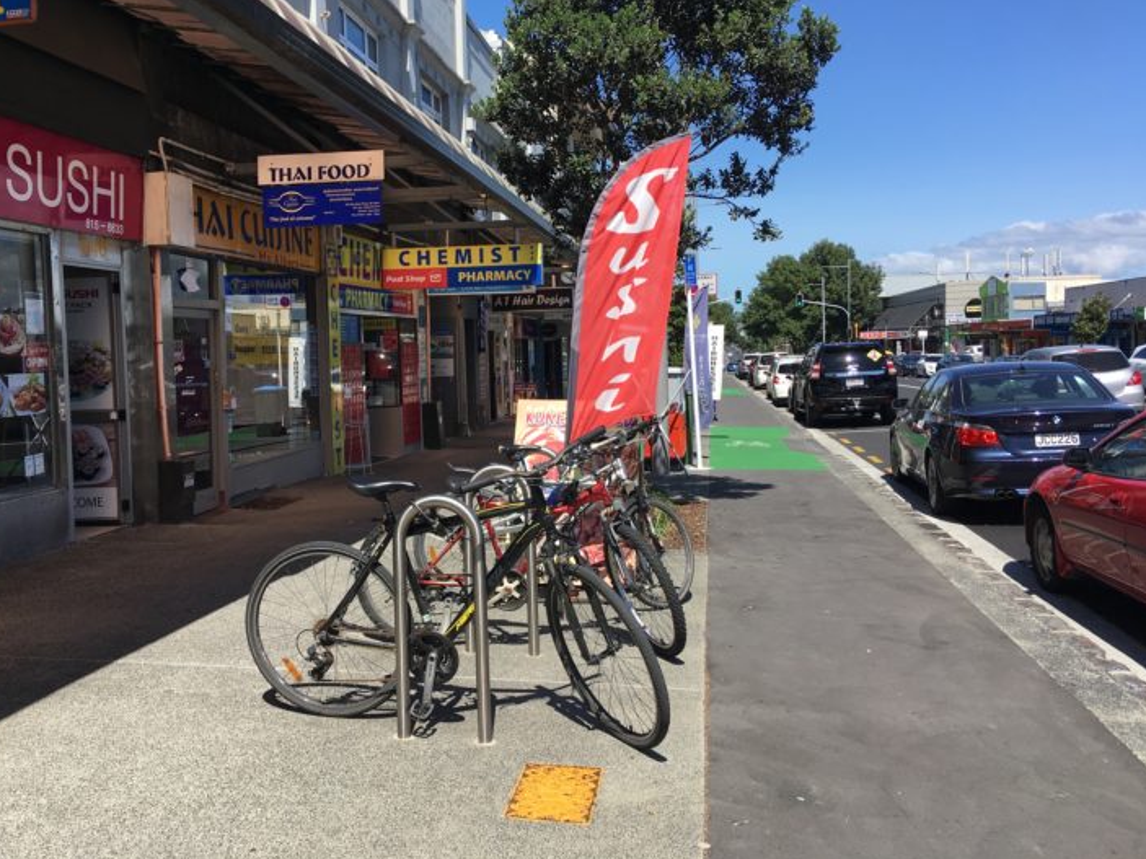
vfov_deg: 42.9
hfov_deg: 55.2
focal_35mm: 33
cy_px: 378
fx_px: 1092
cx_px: 502
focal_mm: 4.15
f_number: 2.2
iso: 25
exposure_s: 1/1399
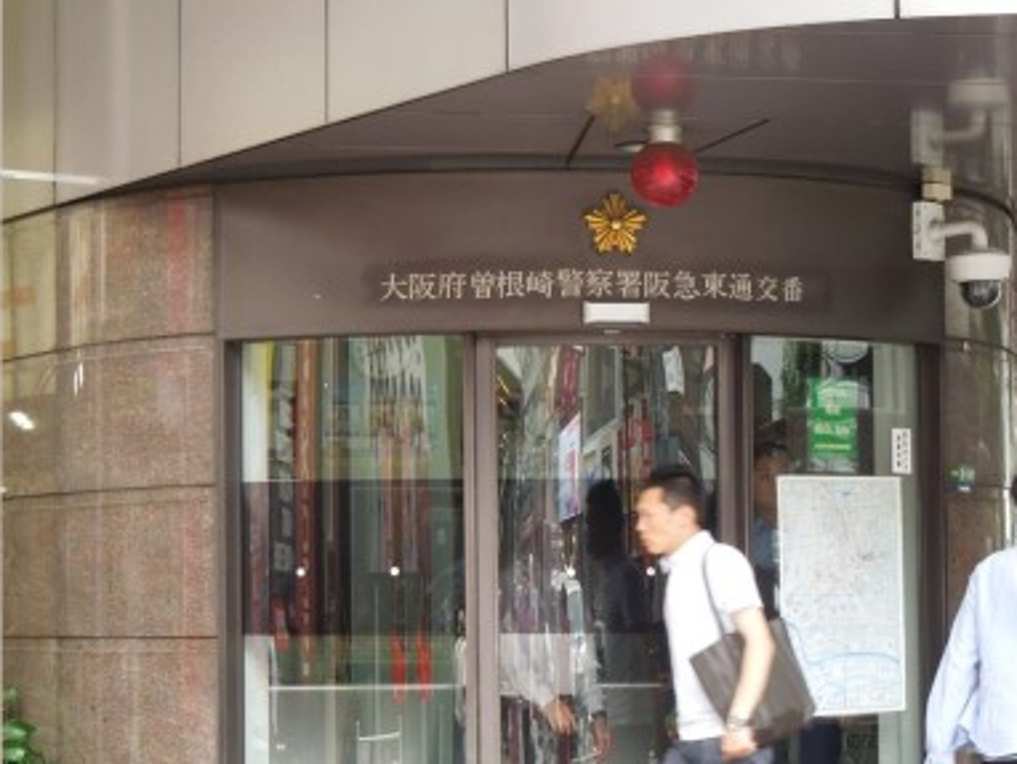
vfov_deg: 15.1
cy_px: 458
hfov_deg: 20.0
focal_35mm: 98
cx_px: 508
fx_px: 2881
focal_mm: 14.1
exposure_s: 1/60
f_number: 4.5
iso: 360
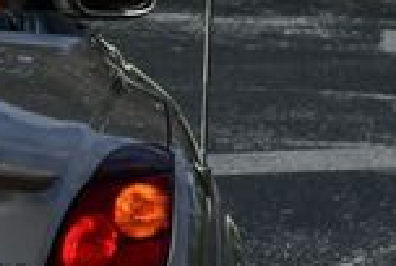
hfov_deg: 7.0
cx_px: -328
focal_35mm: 286
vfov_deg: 4.8
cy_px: 216
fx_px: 3152
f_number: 10
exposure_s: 1/400
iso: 100
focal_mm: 34
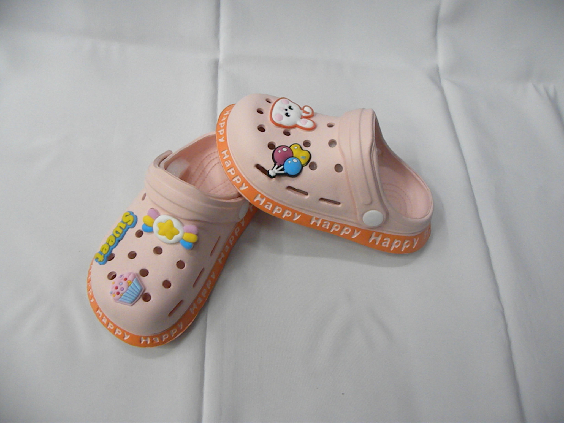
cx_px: 282
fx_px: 424
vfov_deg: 53.1
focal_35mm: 26
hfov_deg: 67.3
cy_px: 212
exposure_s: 1/300
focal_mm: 4.6
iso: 640
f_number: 3.2
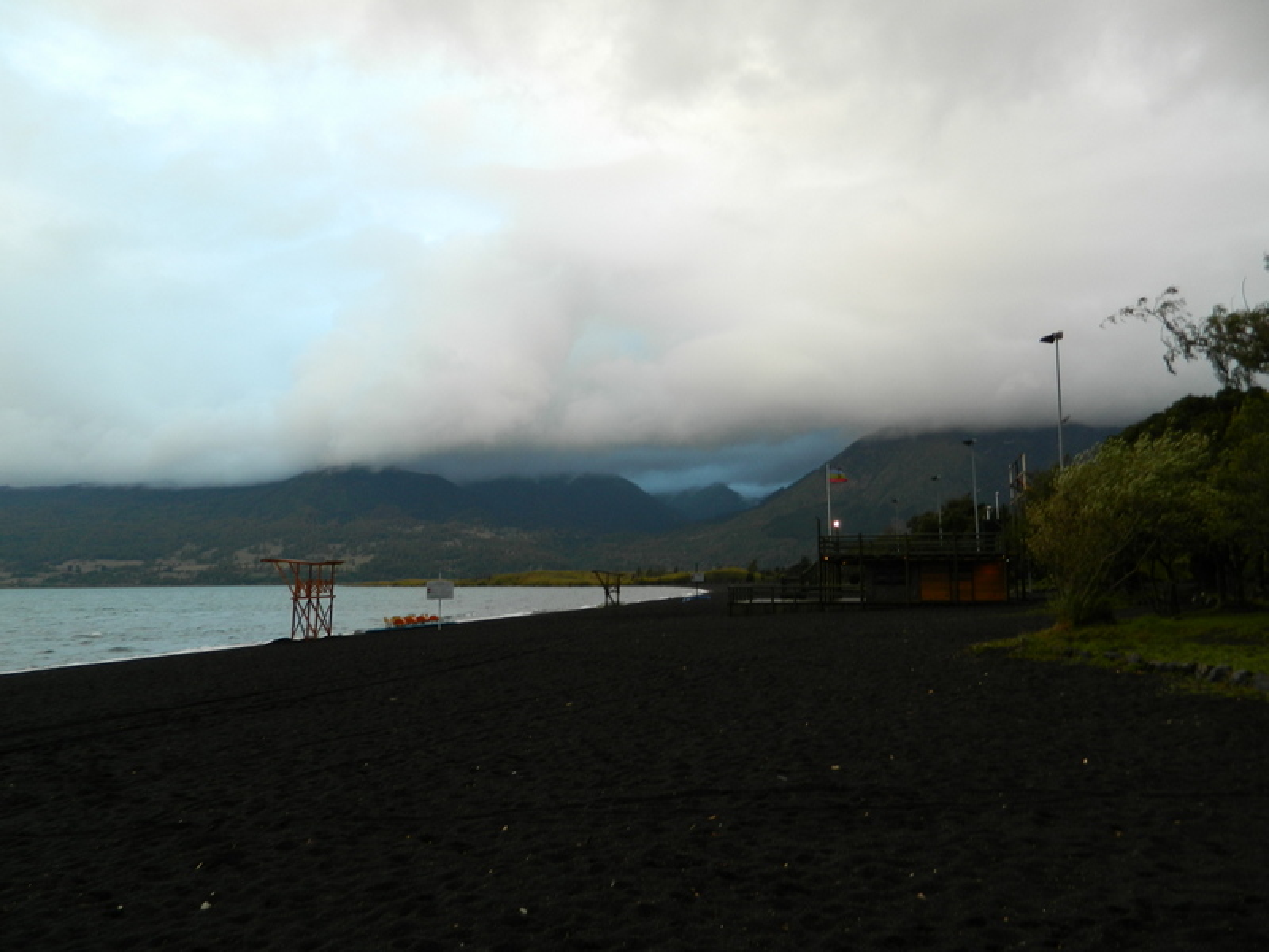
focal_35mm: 25
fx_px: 916
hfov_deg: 69.4
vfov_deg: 54.9
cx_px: 634
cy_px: 476
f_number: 3.1
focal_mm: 4.5
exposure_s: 1/40
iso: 80
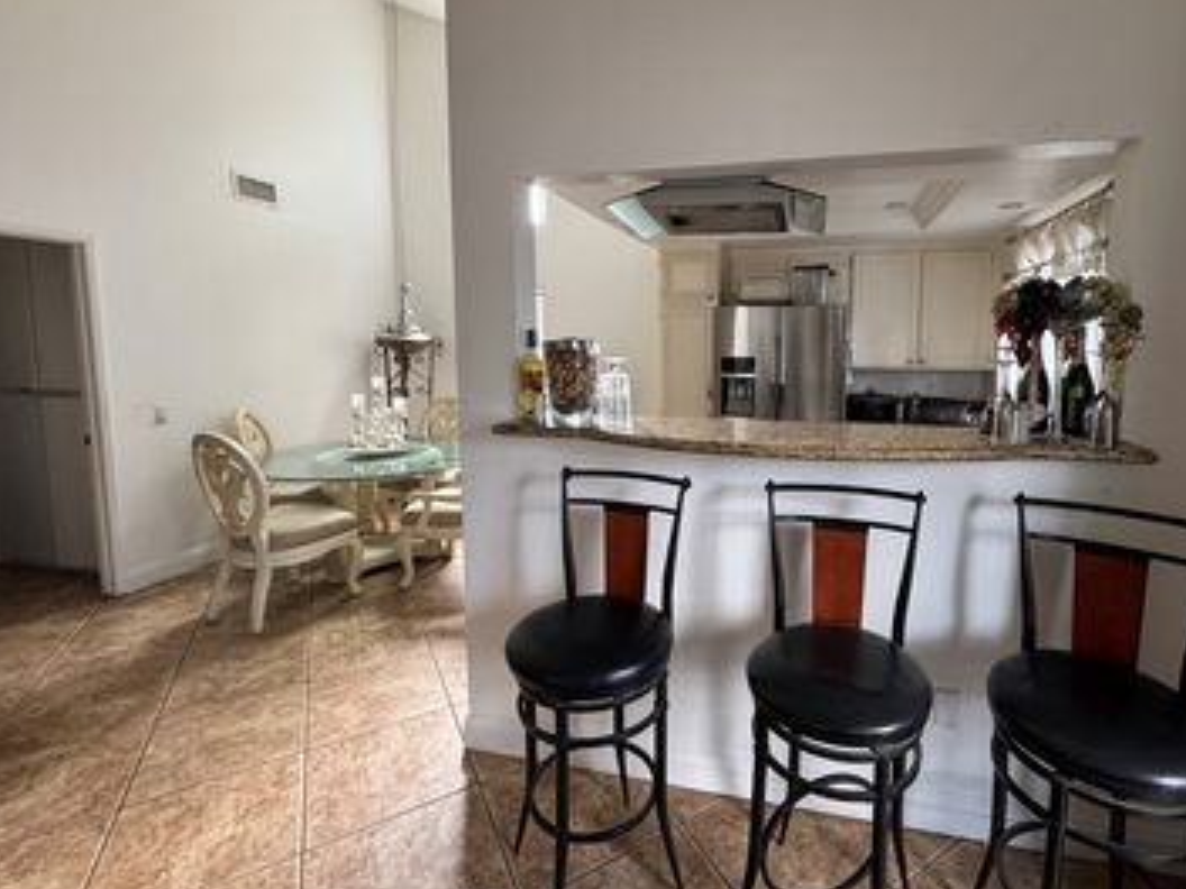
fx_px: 582
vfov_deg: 74.4
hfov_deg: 90.3
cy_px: 391
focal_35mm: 17
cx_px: 686
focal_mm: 2.22
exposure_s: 1/68
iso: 320
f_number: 2.2
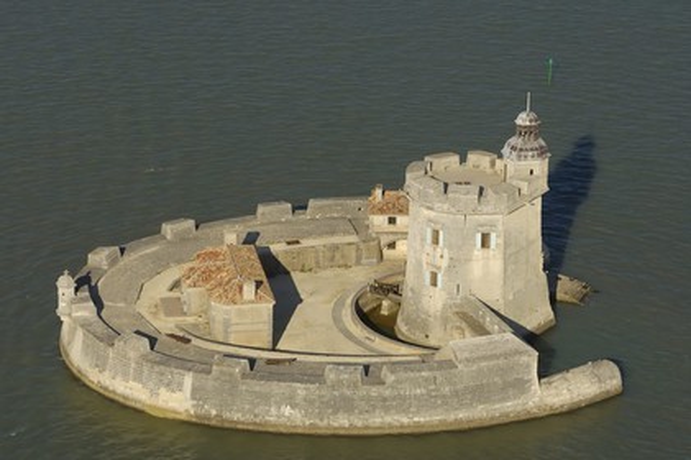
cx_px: 346
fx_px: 3452
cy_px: 230
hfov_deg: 11.4
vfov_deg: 7.6
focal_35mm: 180
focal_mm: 120
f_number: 5.6
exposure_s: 1/750
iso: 100
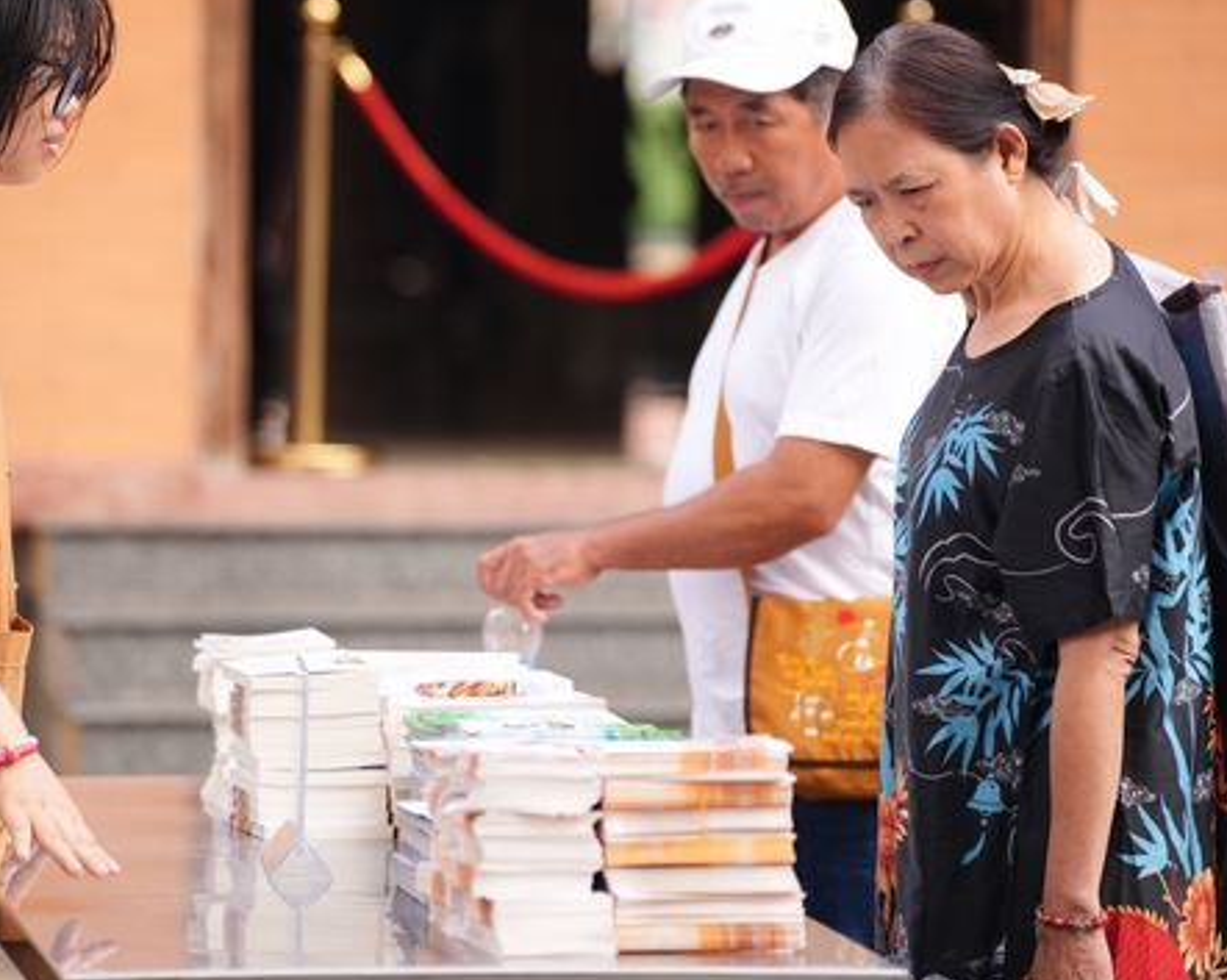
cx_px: 500
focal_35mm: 192
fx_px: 6968
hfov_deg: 10.1
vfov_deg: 8.0
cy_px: 396
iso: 640
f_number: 2.8
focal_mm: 139
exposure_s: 1/800
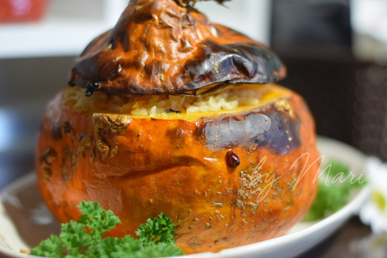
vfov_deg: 17.9
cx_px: 195
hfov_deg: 26.7
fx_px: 817
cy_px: 130
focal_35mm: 76
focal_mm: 50
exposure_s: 1/60
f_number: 2
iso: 800
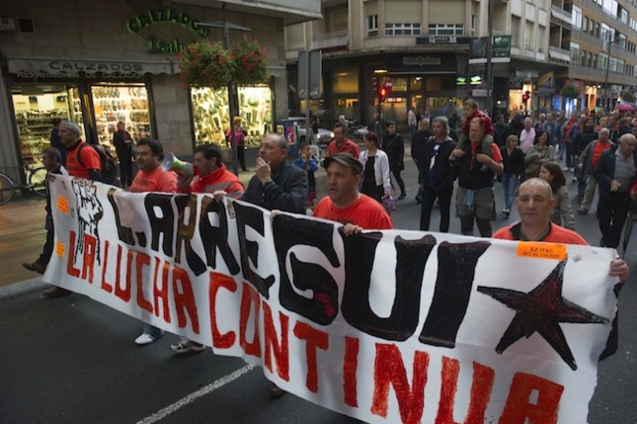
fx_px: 477
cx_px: 358
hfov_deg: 67.2
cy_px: 224
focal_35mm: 27
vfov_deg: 47.8
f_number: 3.5
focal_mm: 24
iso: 1600
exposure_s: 1/250
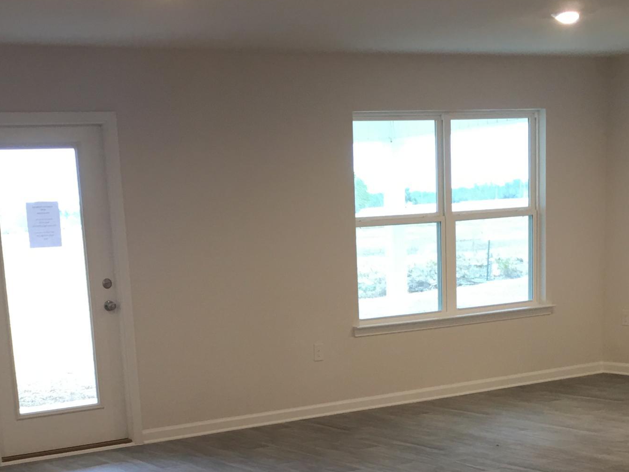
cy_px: 500
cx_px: 259
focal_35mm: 65
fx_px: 1181
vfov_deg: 21.6
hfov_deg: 29.8
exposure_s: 1/17
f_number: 2.2
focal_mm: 4.15
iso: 32
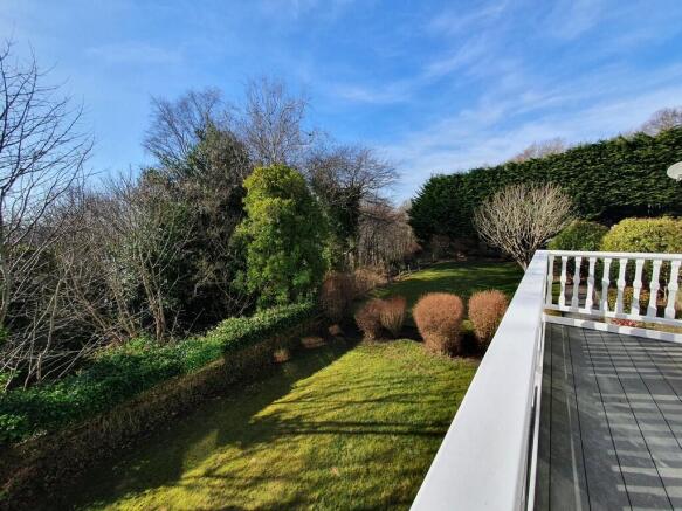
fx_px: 256
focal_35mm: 13
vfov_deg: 89.9
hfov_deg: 106.2
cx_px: 341
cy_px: 256
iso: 50
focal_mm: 1.8
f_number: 2.2
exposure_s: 1/906
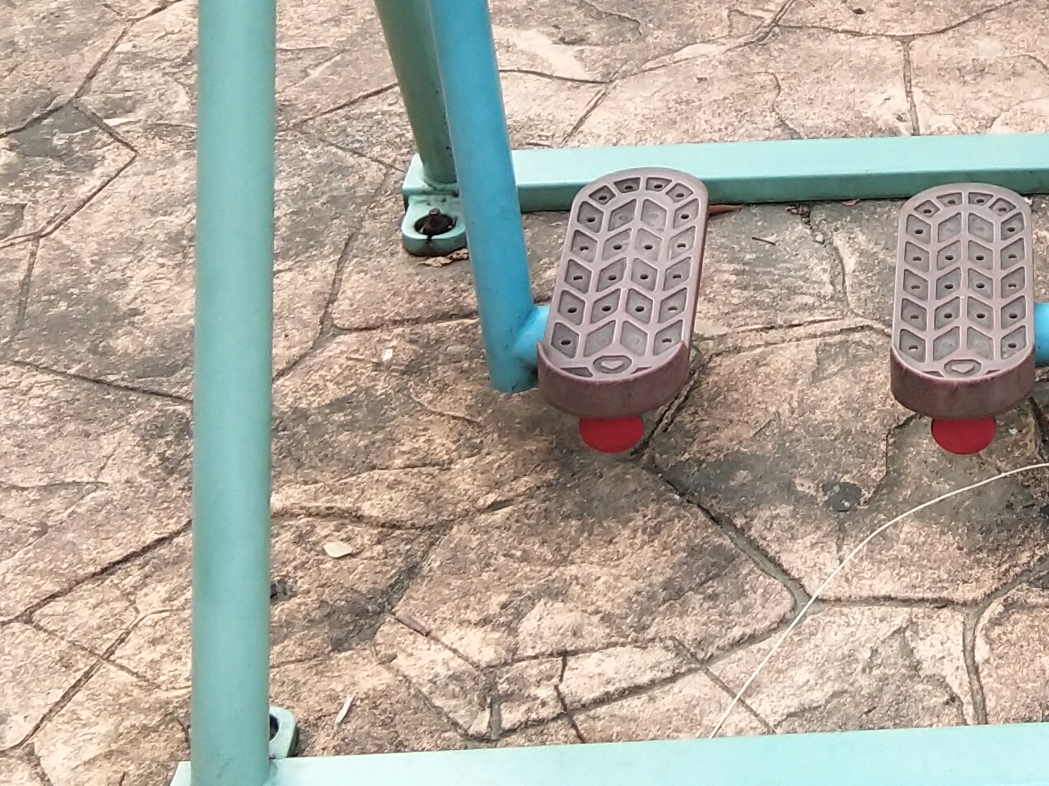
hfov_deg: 18.8
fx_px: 3000
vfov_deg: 14.5
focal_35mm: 99
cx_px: 1239
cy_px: -162
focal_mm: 3.69
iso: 50
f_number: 2.2
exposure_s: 1/157
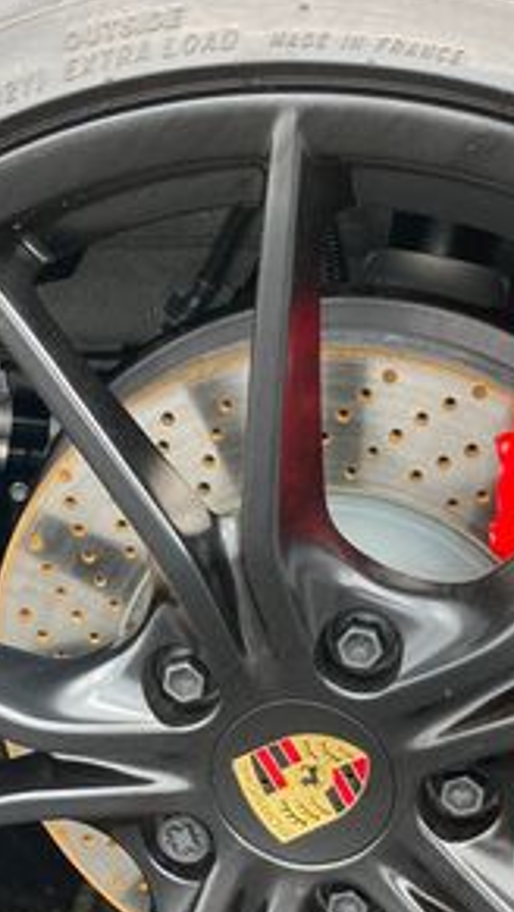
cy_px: 633
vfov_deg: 31.1
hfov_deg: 18.0
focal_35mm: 67
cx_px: 238
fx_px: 1621
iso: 80
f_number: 1.8
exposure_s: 1/119
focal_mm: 3.99
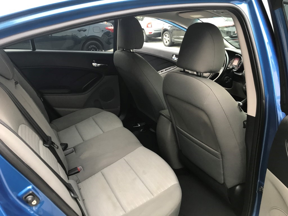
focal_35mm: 28
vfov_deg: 49.7
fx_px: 233
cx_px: 144
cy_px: 108
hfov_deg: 63.4
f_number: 1.8
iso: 25
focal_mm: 3.99
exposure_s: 1/30
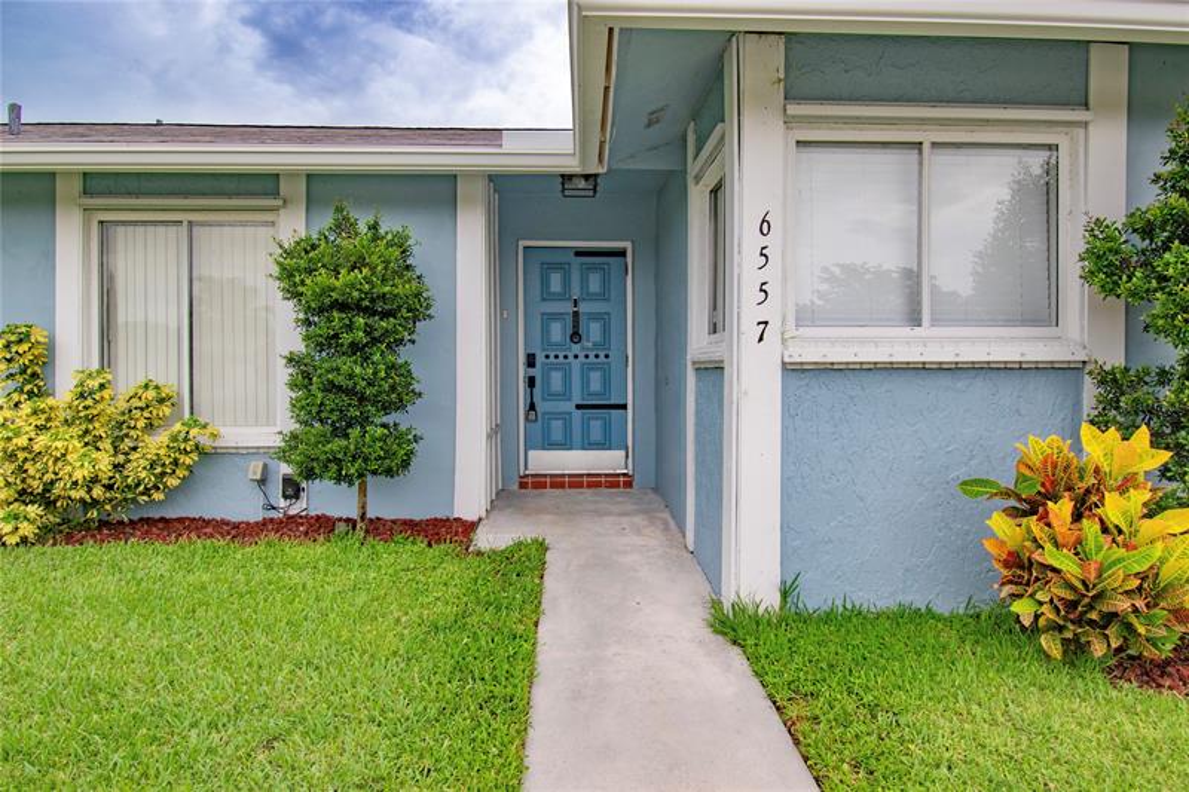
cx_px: 594
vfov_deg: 59.5
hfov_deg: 81.2
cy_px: 396
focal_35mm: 21
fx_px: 693
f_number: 10
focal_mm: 14
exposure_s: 1/200
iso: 360
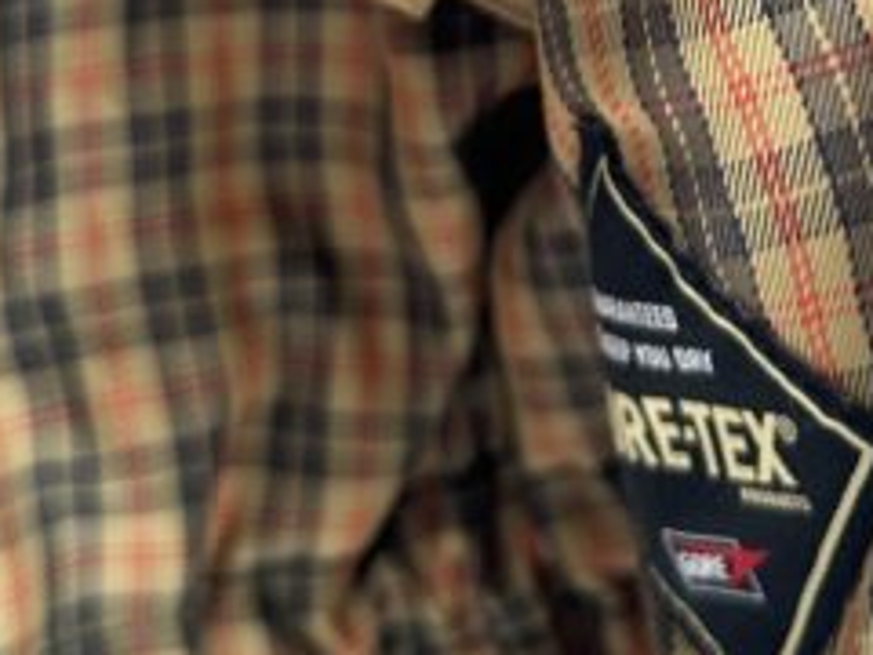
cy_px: -262
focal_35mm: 80
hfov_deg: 23.5
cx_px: 858
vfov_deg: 17.0
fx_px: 2018
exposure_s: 1/121
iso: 100
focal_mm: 6.86
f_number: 1.78
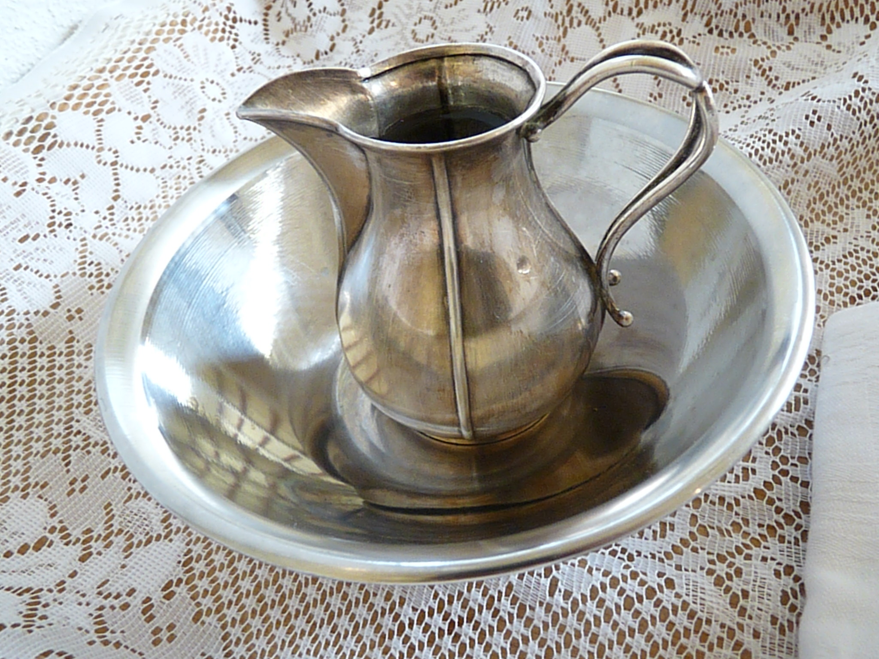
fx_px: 686
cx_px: 440
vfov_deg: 51.4
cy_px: 330
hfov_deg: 65.3
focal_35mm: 27
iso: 800
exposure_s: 1/50
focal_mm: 4.8
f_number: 2.8
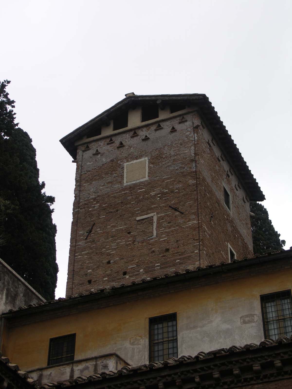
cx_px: 146
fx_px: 844
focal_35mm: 75
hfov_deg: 19.6
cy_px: 194
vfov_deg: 26.0
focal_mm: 19.5
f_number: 4.5
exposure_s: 1/160
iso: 50
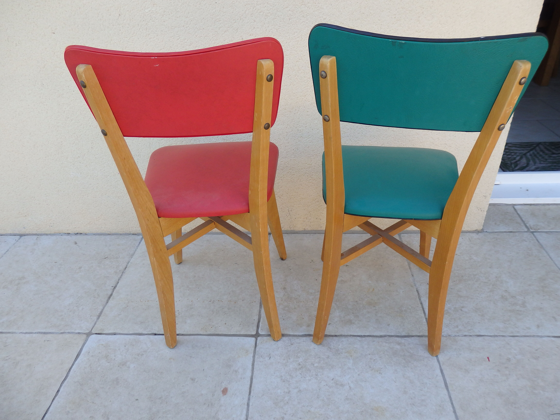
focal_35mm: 25
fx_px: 404
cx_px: 280
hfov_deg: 69.4
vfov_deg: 54.9
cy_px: 210
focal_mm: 4.5
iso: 125
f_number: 3
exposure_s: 1/200
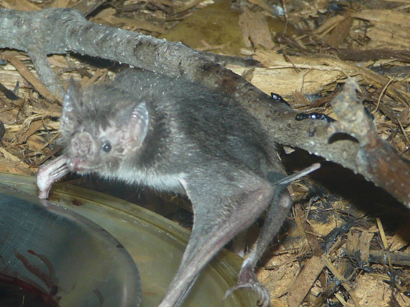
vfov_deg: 7.6
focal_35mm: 196
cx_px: 141
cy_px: 177
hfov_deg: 10.1
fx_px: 2321
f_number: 3.6
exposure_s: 1/80
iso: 100
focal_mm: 15.1
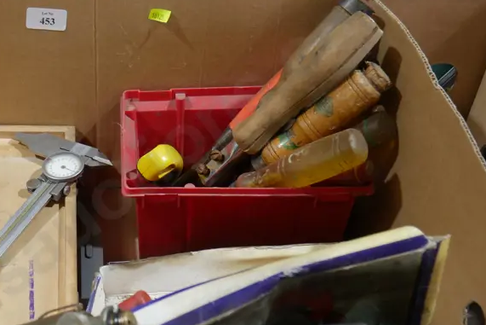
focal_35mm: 56
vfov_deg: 24.1
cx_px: 83
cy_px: 221
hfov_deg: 34.3
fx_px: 756
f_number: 3.6
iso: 320
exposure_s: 1/60
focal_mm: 15
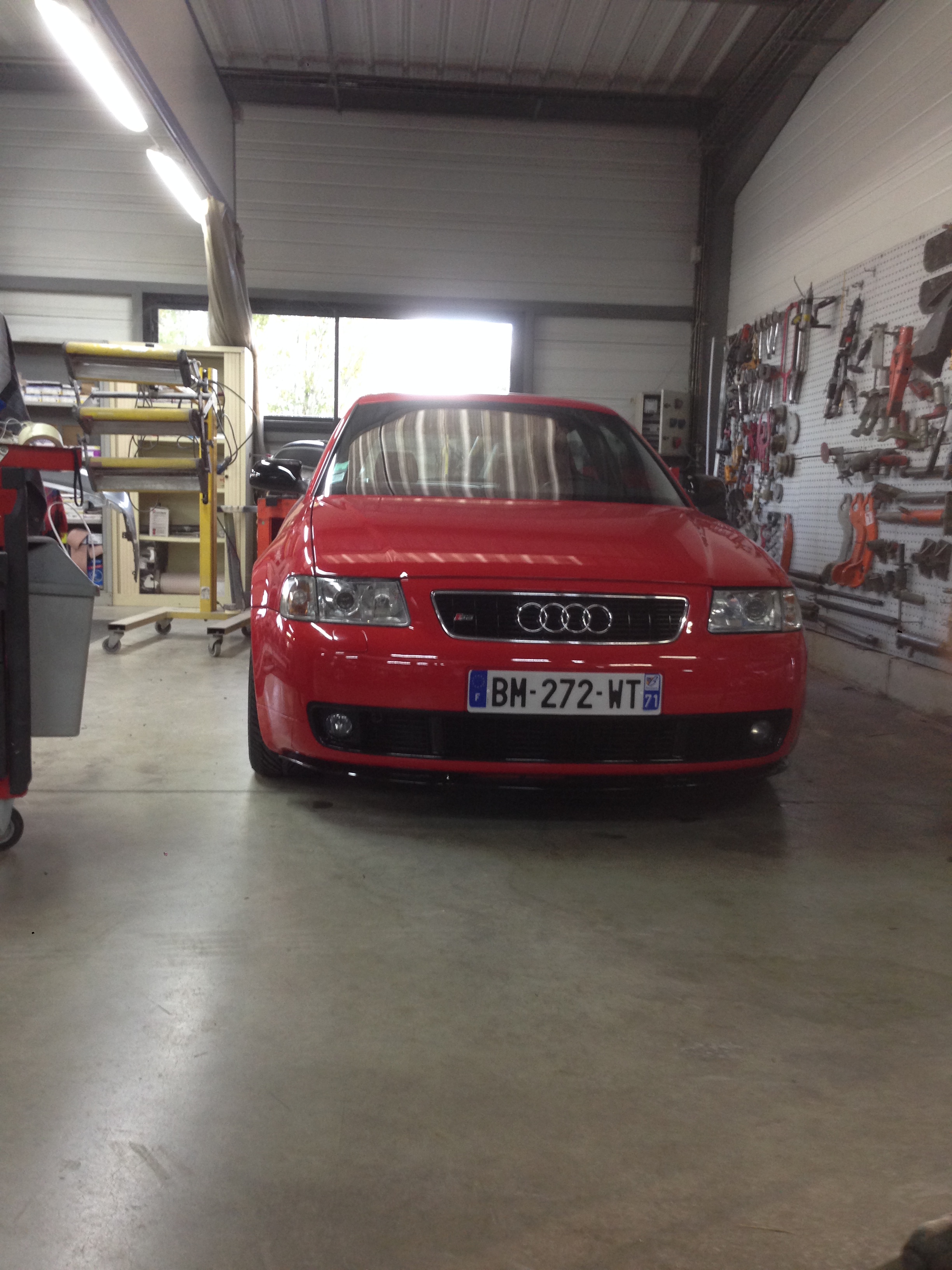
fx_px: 1210
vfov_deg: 55.4
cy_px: 635
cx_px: 476
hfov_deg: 42.9
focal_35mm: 33
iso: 100
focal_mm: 4.12
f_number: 2.4
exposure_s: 1/20
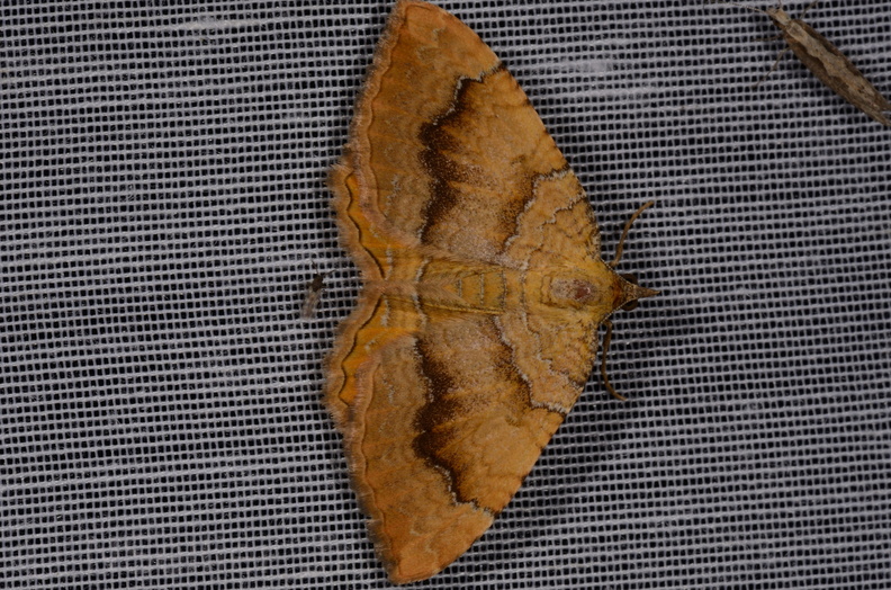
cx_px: 446
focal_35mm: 128
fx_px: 3148
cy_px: 295
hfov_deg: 16.1
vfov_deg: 10.7
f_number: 32
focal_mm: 85
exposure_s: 1/60
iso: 100
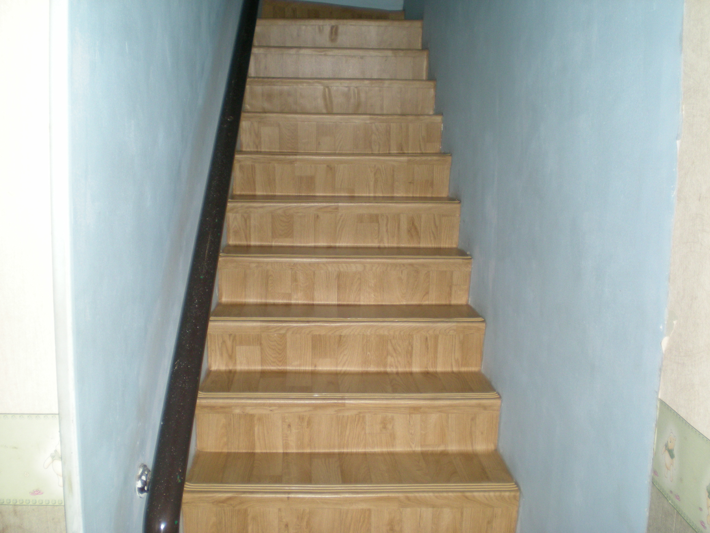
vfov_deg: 37.7
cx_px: 355
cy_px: 266
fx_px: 779
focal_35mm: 38
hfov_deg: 49.0
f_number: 3.1
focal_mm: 6.3
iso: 147
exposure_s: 1/60
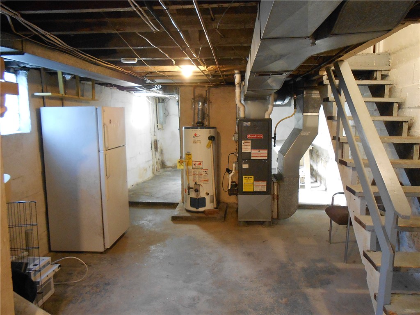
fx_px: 315
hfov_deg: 67.3
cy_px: 158
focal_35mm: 26
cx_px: 210
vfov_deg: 53.1
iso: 400
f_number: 3.5
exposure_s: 1/8
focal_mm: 4.6
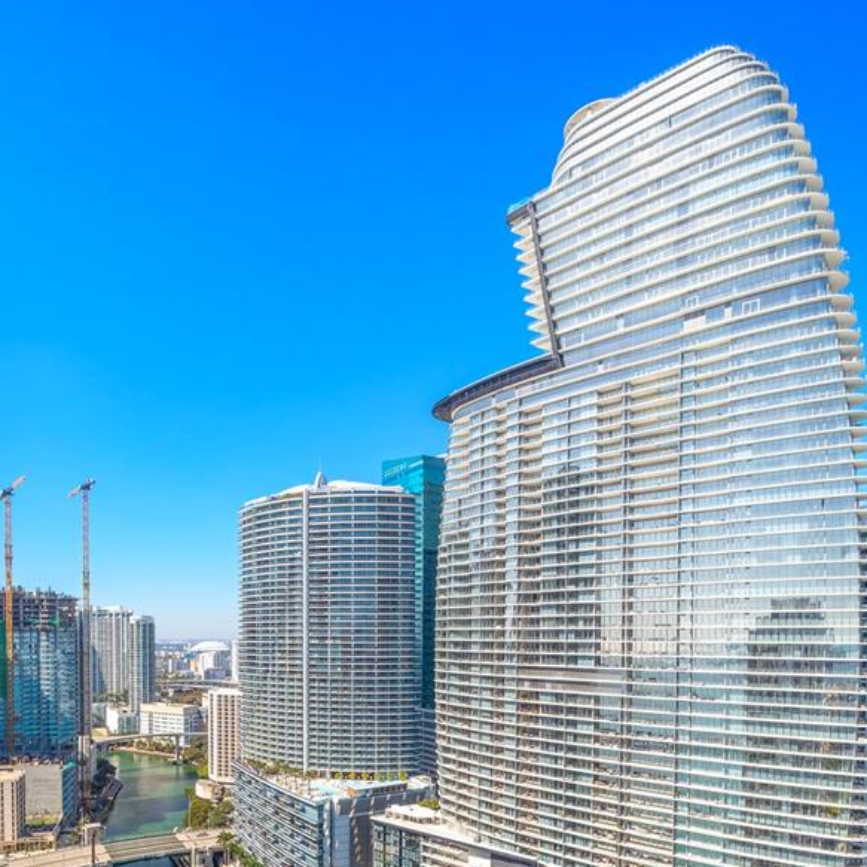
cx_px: 299
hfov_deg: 70.3
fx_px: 595
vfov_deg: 62.4
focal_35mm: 21
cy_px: 755
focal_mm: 12
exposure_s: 1/1000
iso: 320
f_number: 8
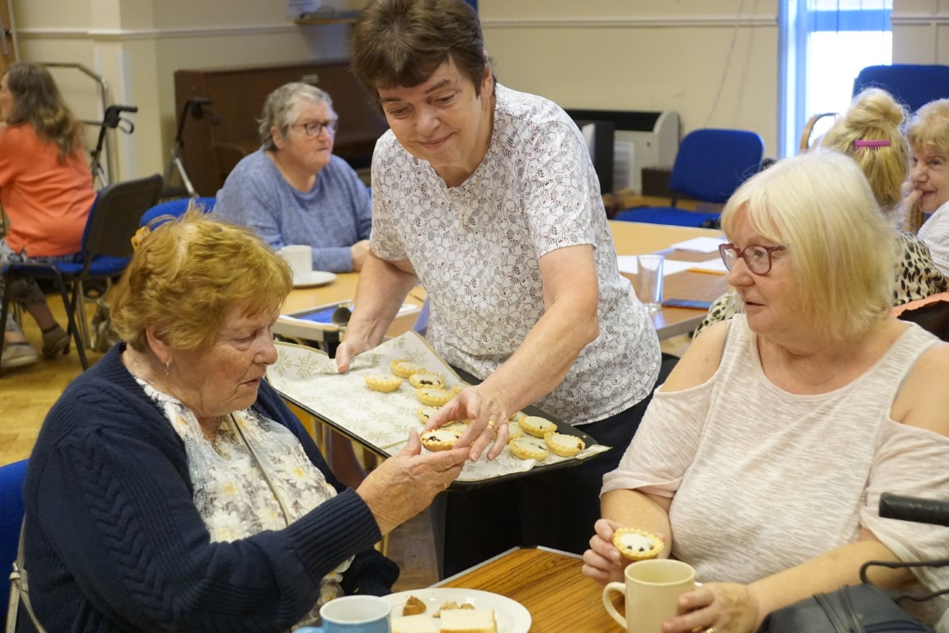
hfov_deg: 33.4
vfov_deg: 22.6
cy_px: 316
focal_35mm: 60
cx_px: 474
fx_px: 1582
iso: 2000
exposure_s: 1/160
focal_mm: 40
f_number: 4.5
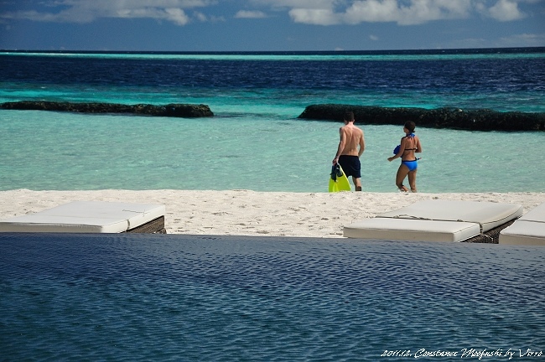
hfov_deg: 19.5
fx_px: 1588
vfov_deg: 13.0
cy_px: 181
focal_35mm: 105
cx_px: 272
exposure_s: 1/1600
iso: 400
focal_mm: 70
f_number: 5.3
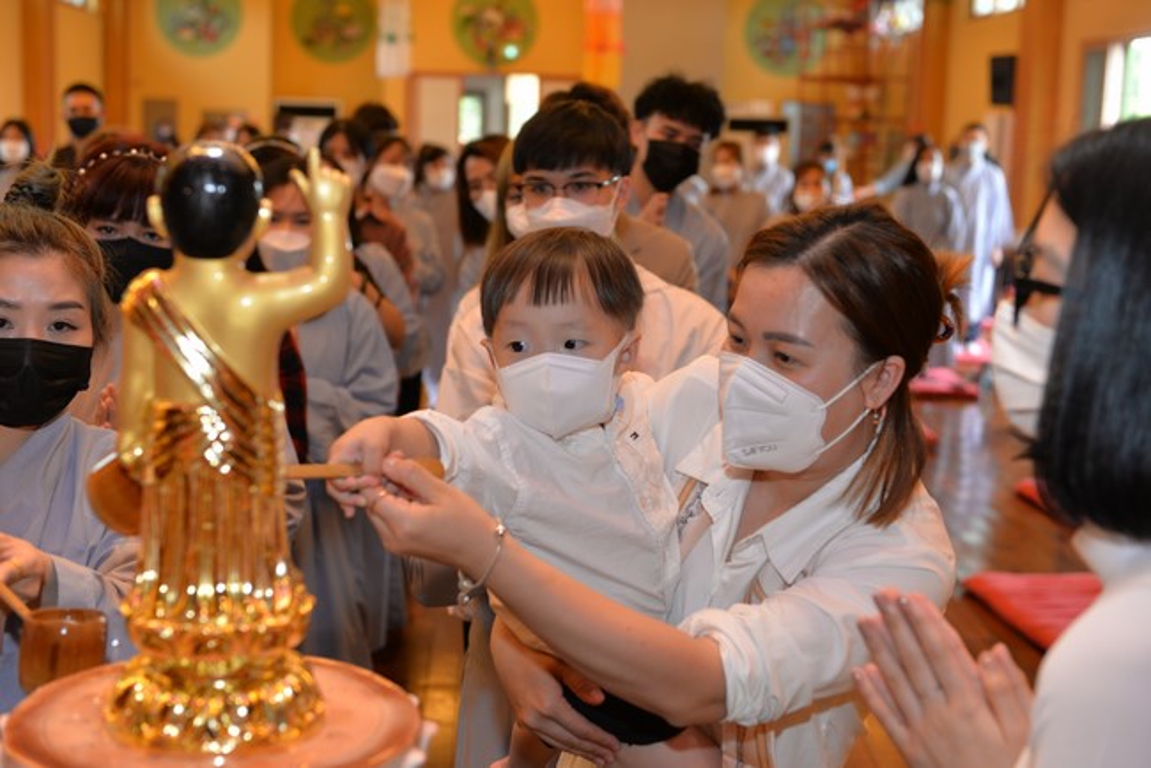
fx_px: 1759
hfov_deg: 36.2
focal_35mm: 55
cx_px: 576
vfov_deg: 24.6
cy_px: 384
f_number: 4
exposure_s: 1/60
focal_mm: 55
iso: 800
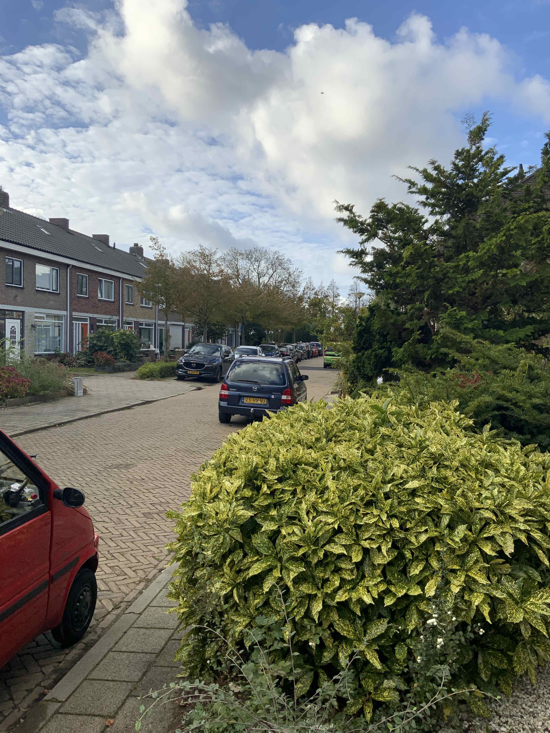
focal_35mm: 29
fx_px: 614
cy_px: 366
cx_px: 275
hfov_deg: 48.2
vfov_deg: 61.7
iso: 16
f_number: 1.8
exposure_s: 1/1626
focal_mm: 3
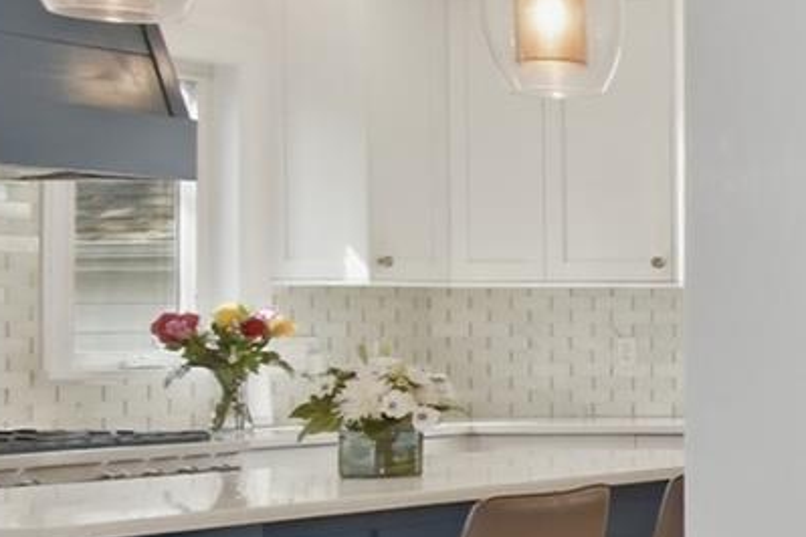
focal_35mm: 77
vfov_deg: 17.6
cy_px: 439
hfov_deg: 15.9
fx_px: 1724
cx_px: 1846
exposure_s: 1/60
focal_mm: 10
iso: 200
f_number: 4.5
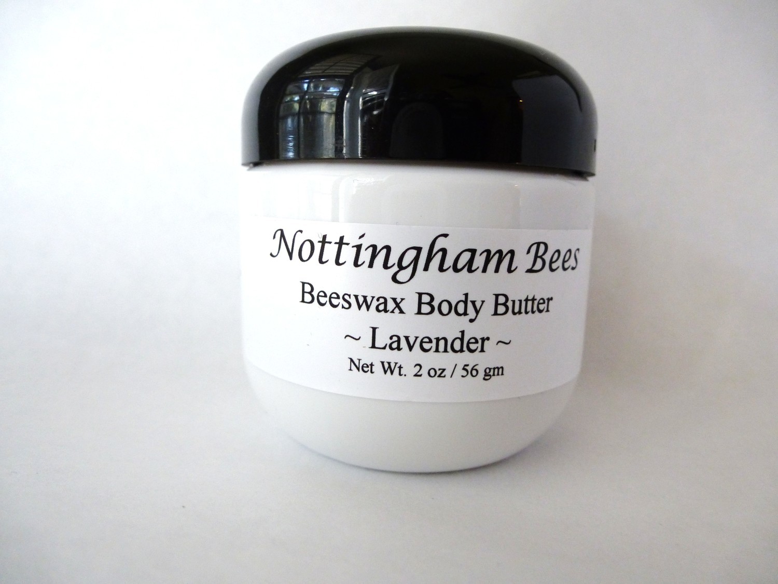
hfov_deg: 71.6
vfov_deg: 56.8
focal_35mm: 24
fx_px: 539
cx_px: 389
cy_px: 292
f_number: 3.3
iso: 400
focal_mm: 4.3
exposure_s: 1/50
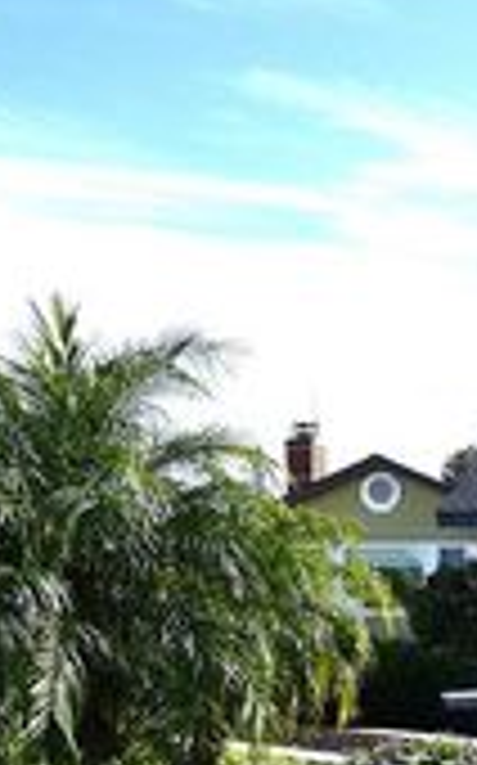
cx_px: 702
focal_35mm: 48
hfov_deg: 22.4
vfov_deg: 38.9
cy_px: 691
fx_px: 1000
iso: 400
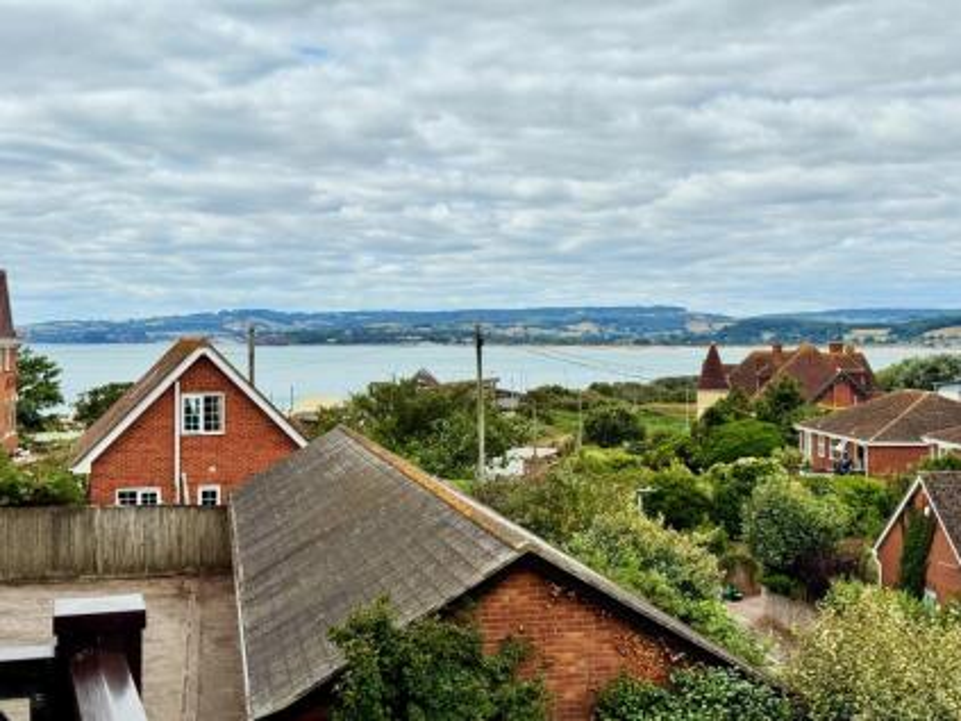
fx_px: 1332
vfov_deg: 30.3
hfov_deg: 39.7
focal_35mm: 48
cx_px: 480
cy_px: 360
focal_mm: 6.76
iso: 64
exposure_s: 1/5848
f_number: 1.78
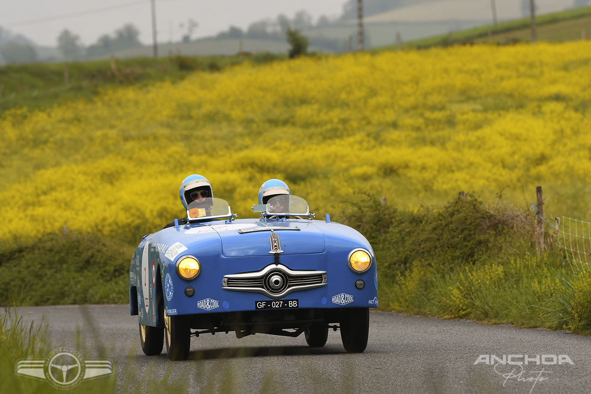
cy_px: 197
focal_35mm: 285
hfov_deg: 7.2
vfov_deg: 4.8
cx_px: 296
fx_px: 4678
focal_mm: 190
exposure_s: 1/800
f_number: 5
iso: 320
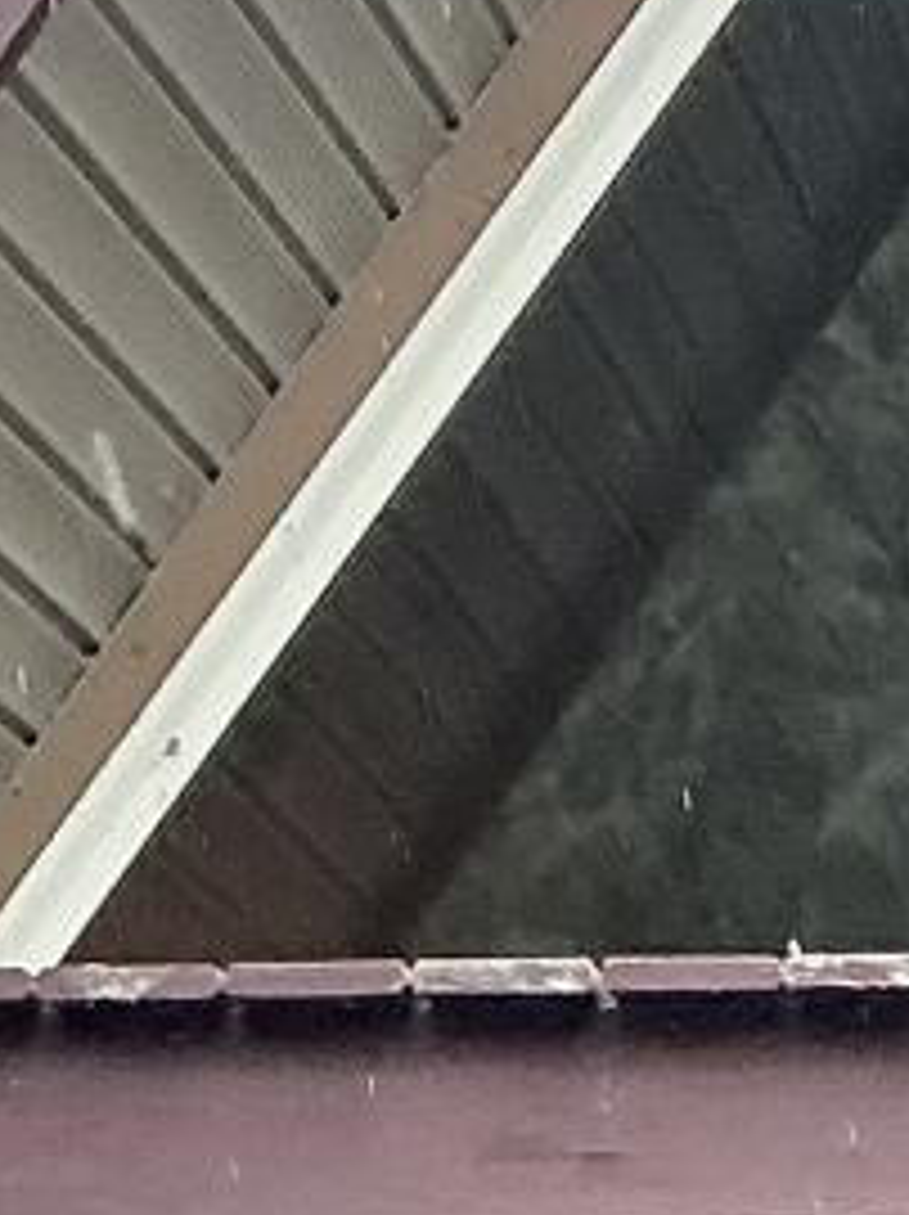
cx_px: 1994
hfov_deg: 6.6
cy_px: 1336
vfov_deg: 9.1
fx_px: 7540
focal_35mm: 215
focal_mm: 3
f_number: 1.8
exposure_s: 1/120
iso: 64
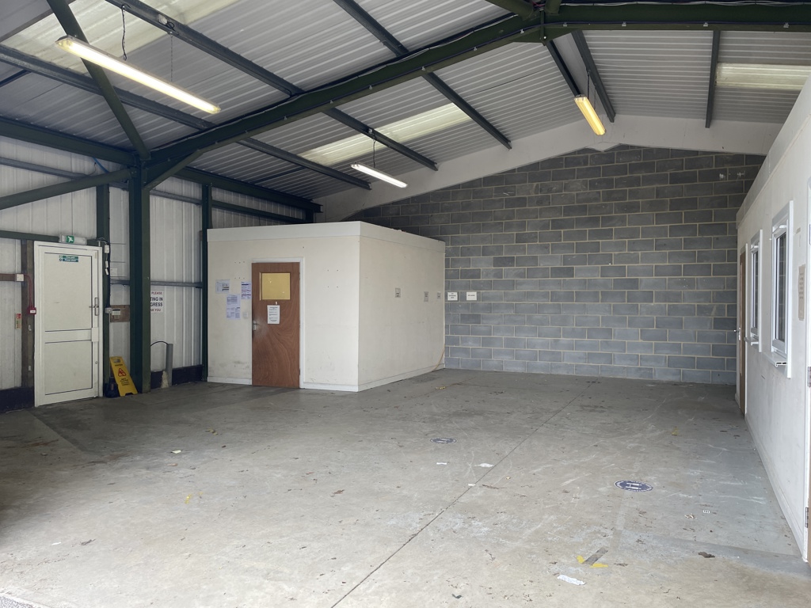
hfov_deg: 67.3
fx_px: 609
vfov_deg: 53.1
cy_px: 304
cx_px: 406
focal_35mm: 26
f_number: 1.6
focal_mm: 4.2
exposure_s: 1/159
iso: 32
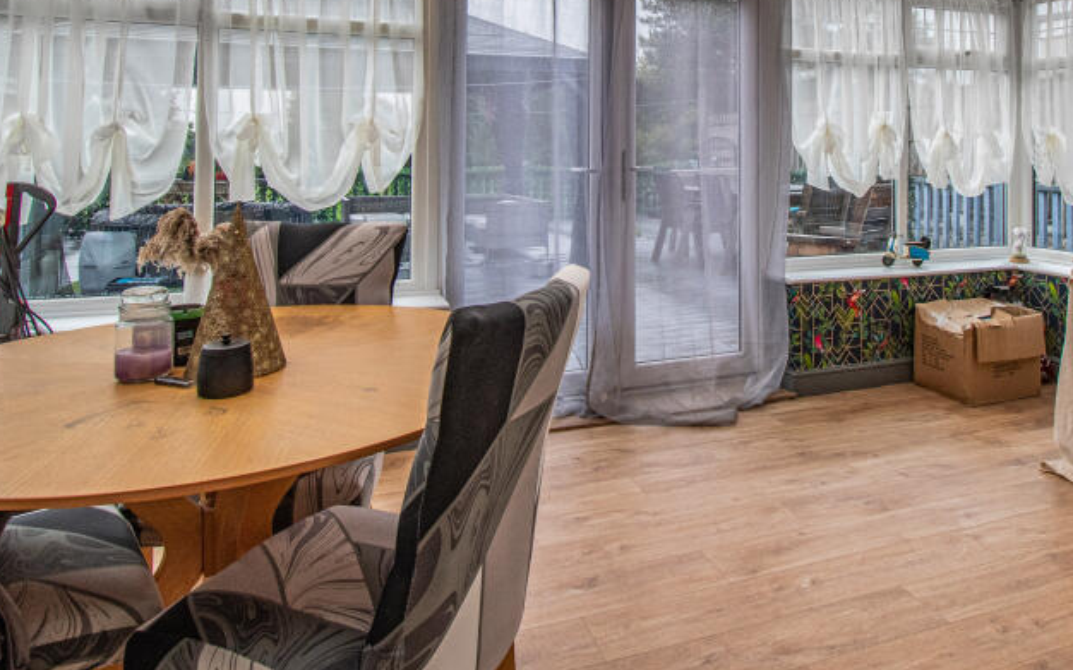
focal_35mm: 25
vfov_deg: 45.6
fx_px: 731
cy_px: 93
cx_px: 662
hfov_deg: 71.5
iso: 400
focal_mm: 10
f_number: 8
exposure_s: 1/160
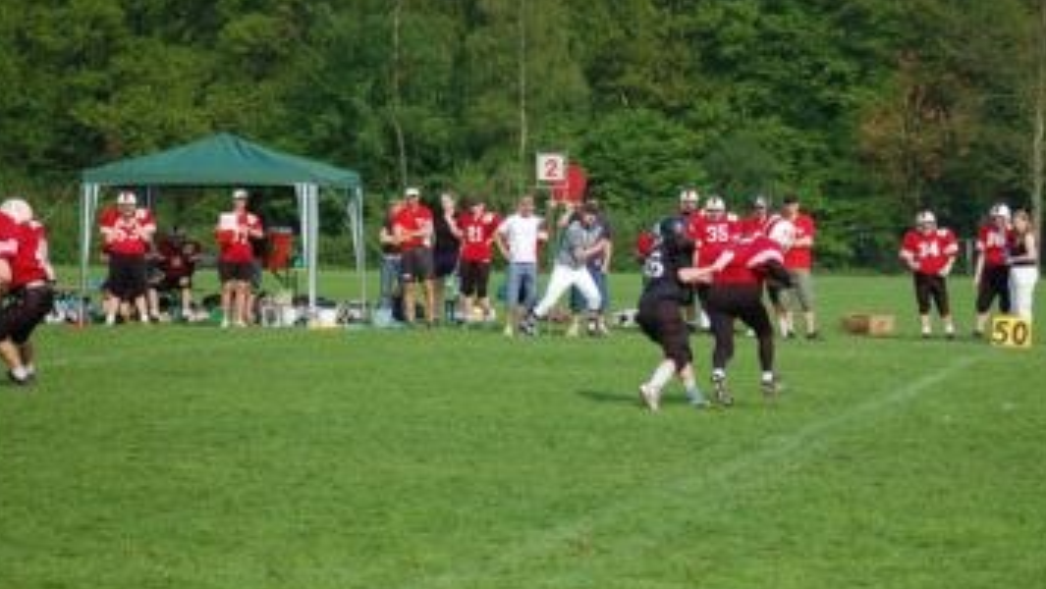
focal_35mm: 156
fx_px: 4328
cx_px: 647
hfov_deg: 13.8
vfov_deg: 7.8
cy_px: 386
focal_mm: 78
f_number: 4.5
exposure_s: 1/1000
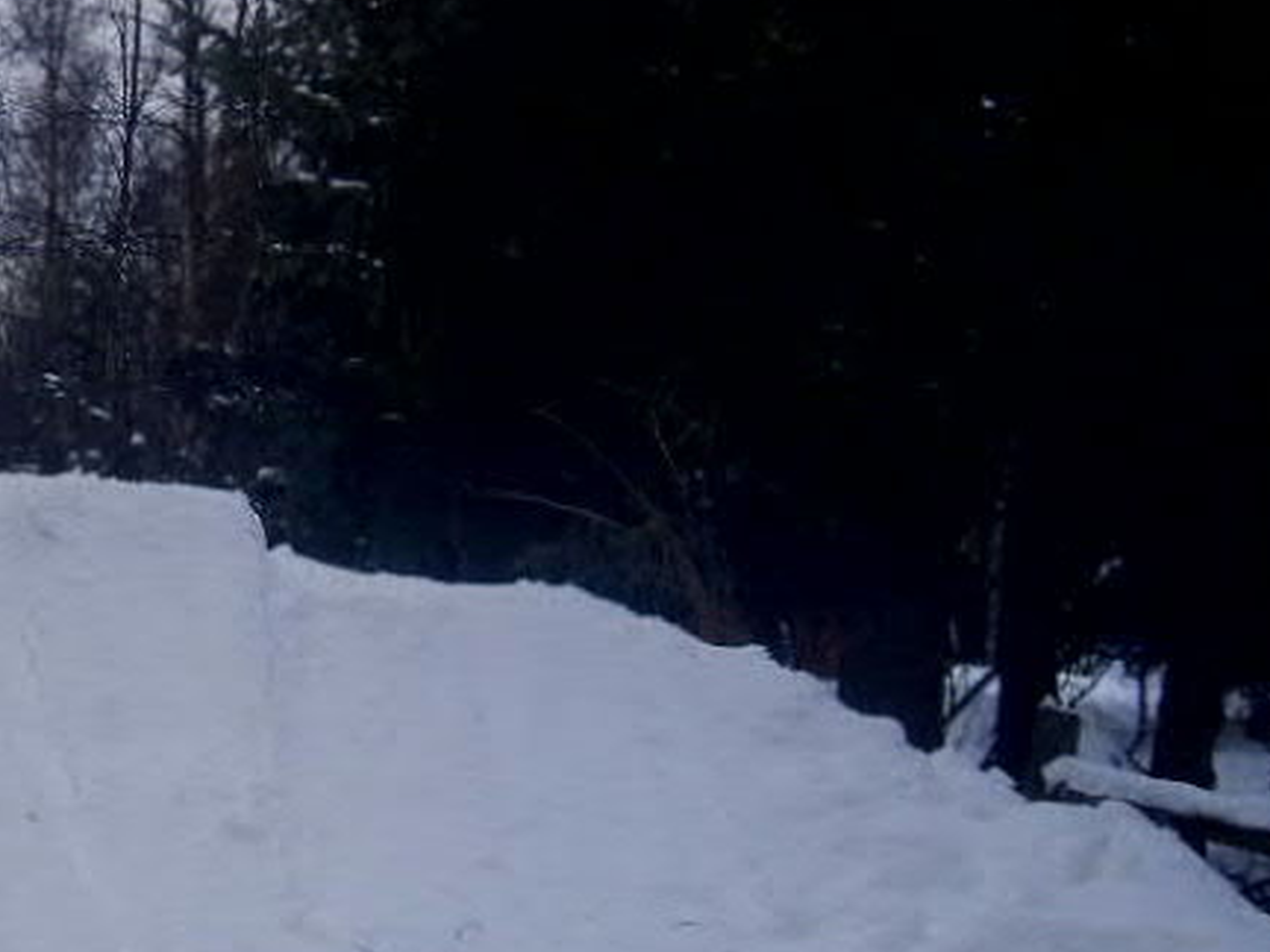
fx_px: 3045
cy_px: 309
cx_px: -15
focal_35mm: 83
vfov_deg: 17.7
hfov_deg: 22.6
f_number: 2.8
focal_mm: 8
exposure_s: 1/60
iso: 100
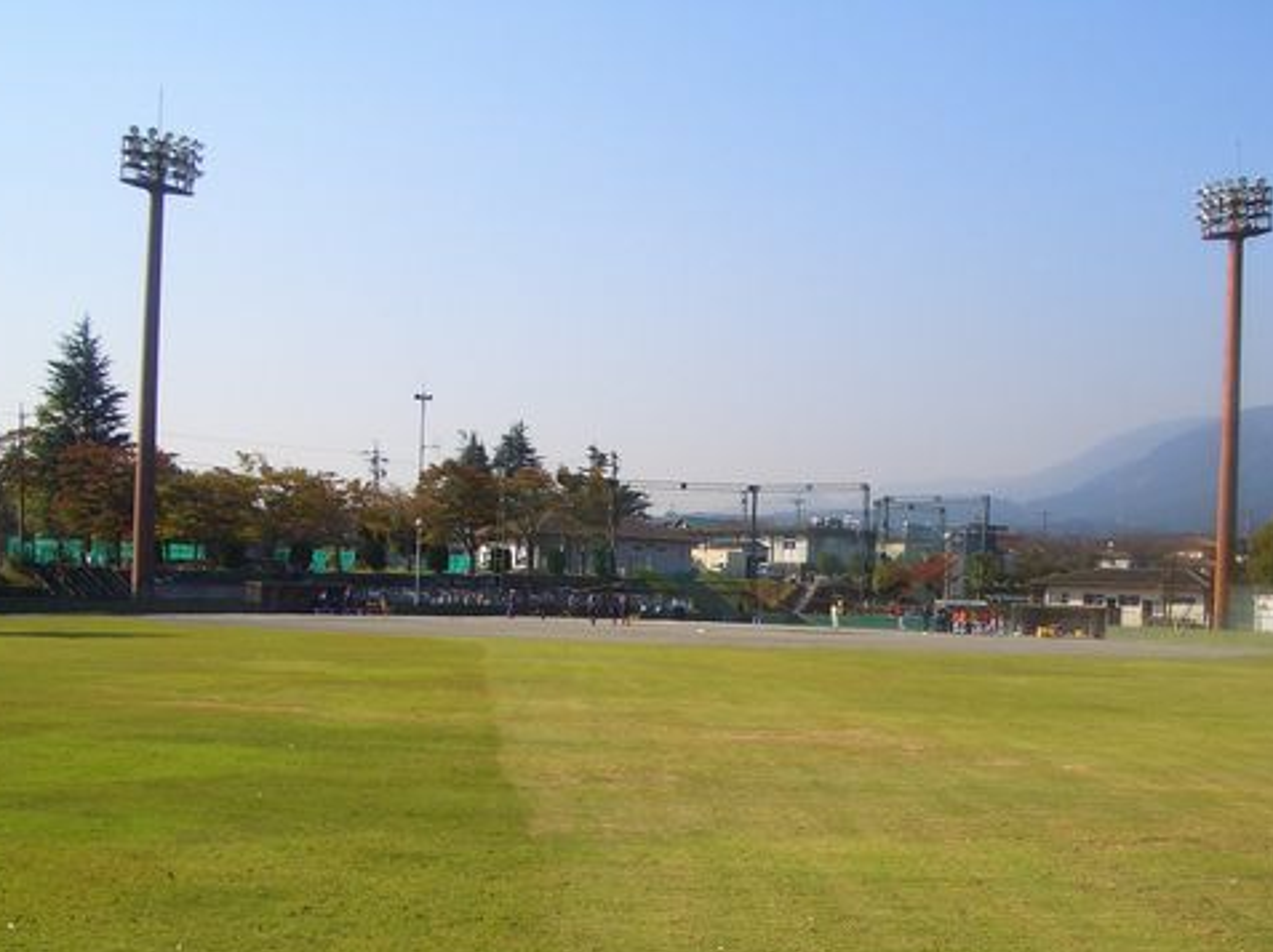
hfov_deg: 40.3
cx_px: 774
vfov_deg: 30.6
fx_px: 1727
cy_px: 637
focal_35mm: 47
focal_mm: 5.8
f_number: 4.3
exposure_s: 1/400
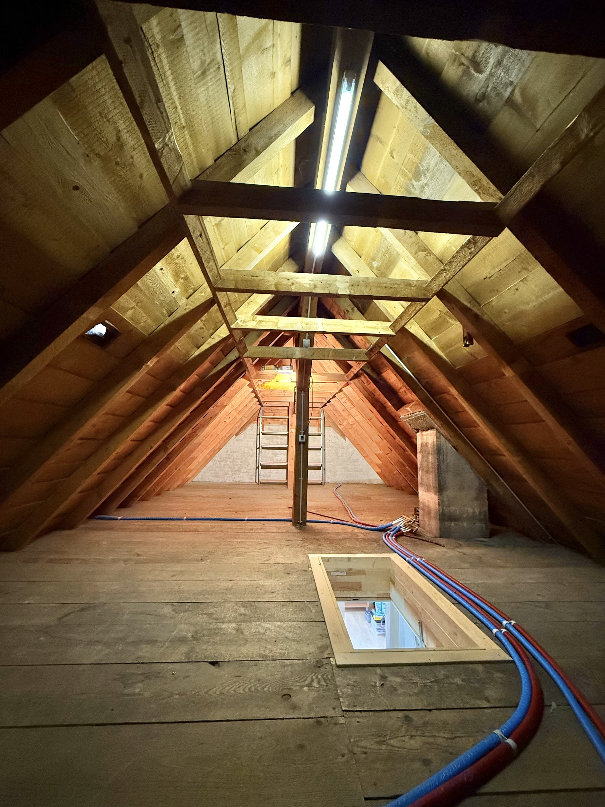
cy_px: 404
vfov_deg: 102.1
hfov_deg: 85.7
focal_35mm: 14
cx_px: 302
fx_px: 326
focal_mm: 2.22
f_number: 2.2
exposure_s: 1/50
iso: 800
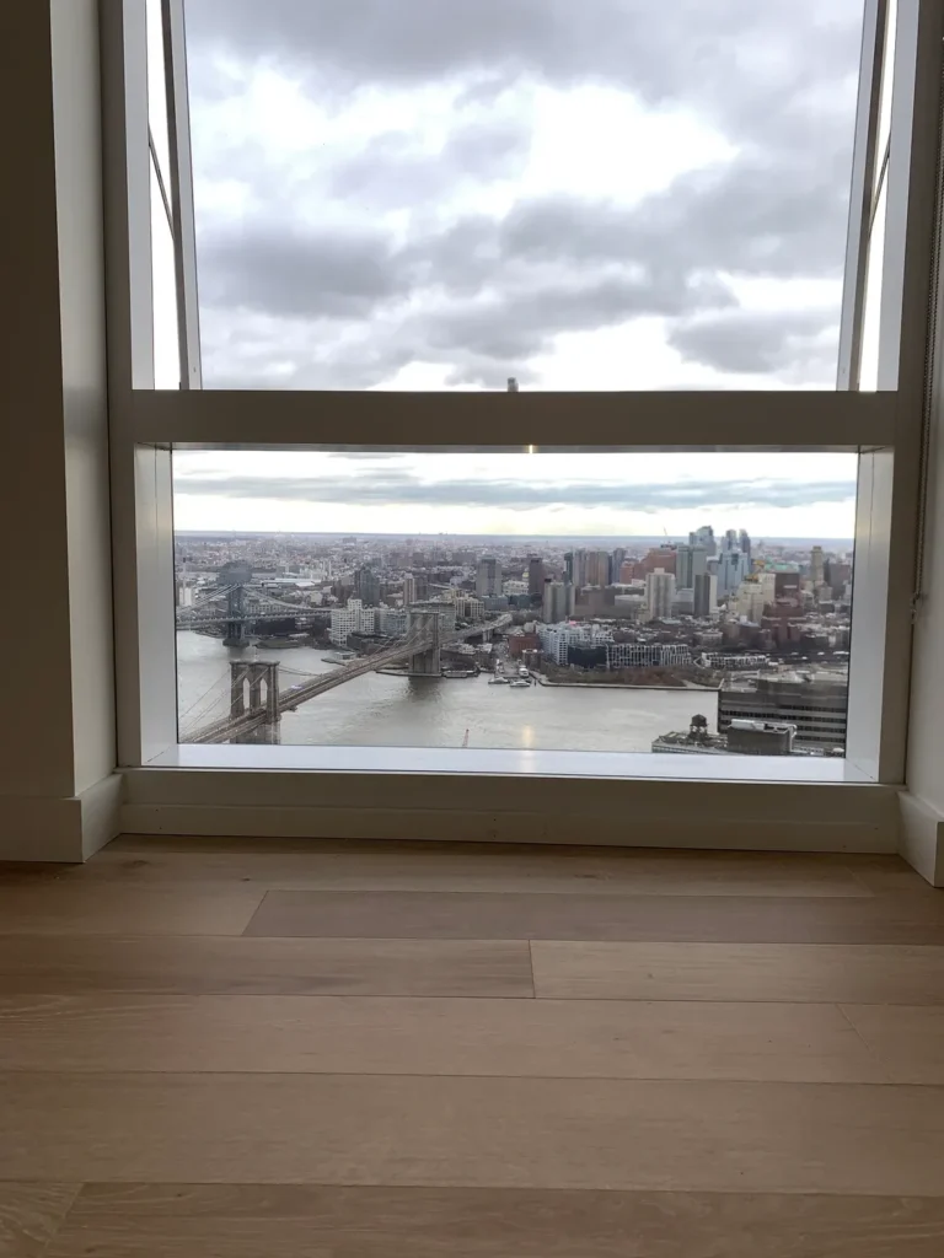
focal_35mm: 26
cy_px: 629
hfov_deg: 53.1
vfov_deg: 67.3
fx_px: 945
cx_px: 472
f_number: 1.8
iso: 25
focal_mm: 4.25
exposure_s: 1/167
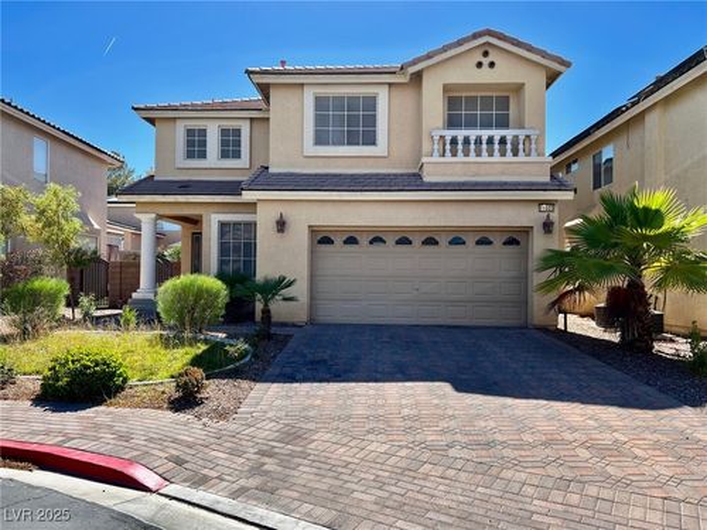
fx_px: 531
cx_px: 354
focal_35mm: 26
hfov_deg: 67.3
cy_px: 265
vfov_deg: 53.1
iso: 50
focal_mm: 5.7
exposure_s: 1/2994
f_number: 1.5
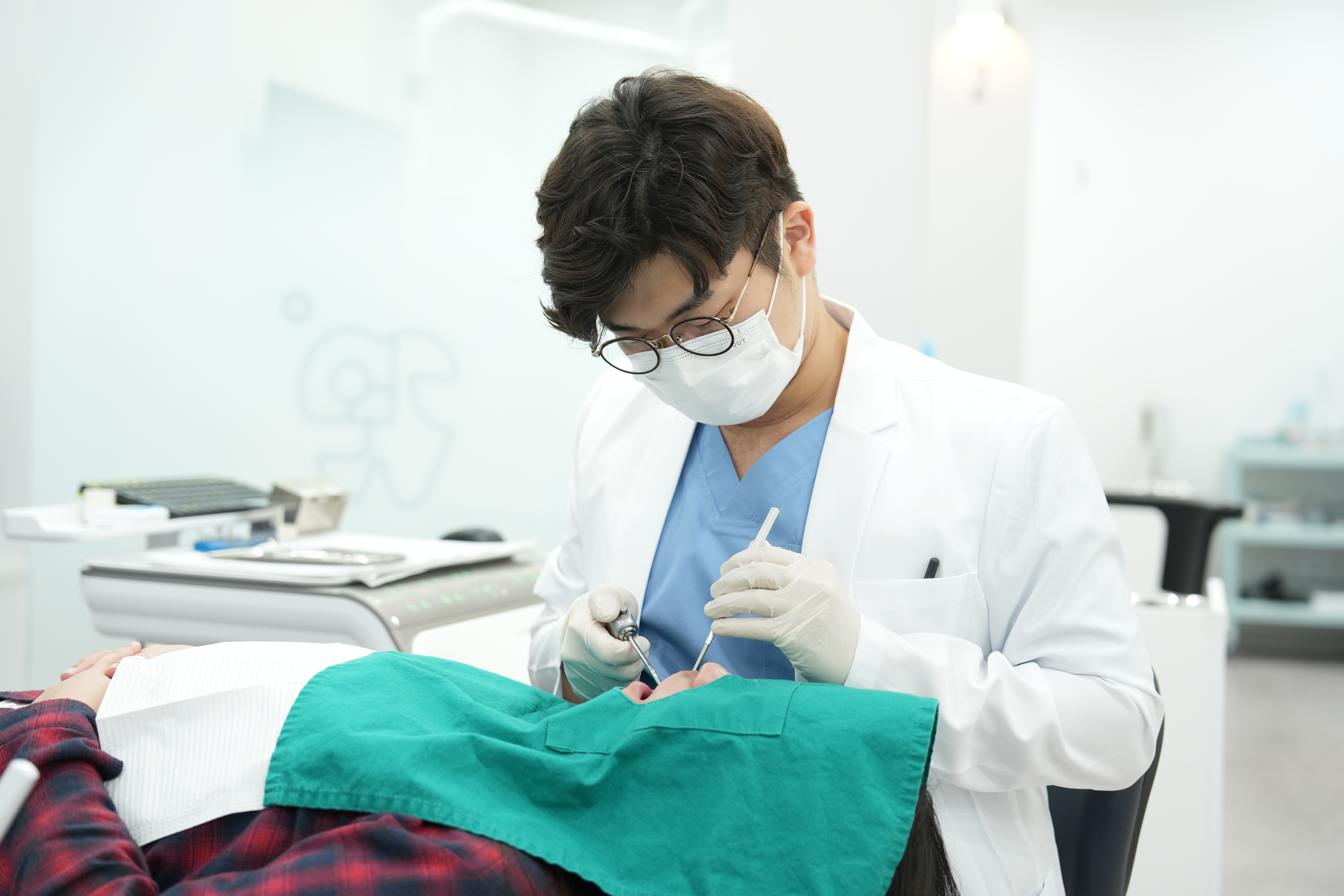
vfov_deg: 25.5
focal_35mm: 53
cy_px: 448
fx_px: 1979
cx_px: 672
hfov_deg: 37.5
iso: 500
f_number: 2.8
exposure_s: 1/160
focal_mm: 53
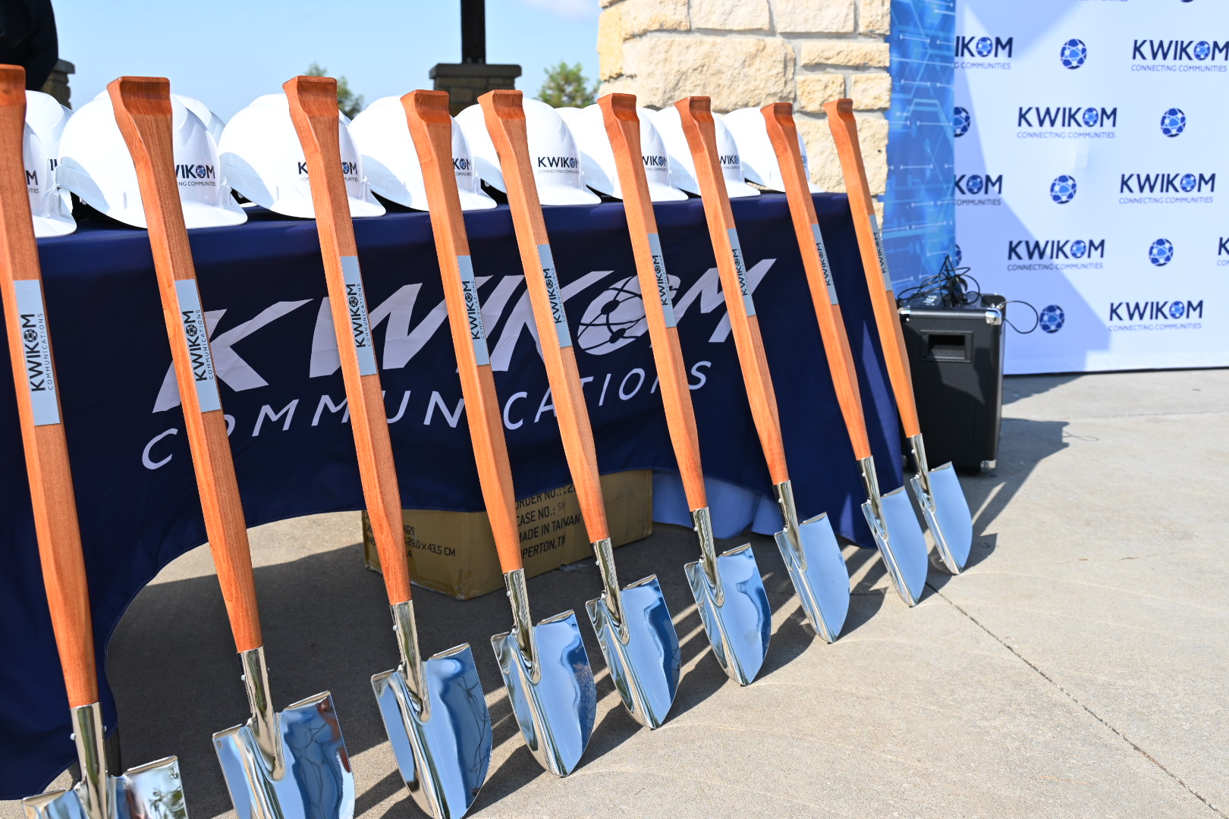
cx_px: 614
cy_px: 410
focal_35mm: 38
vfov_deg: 35.1
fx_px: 1297
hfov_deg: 50.7
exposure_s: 1/200
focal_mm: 38
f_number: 7.1
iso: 100
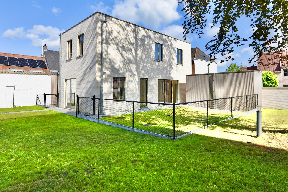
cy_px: 96
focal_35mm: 15
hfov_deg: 100.4
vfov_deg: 77.3
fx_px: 120
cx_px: 144
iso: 200
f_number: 10
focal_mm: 15
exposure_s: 1/400
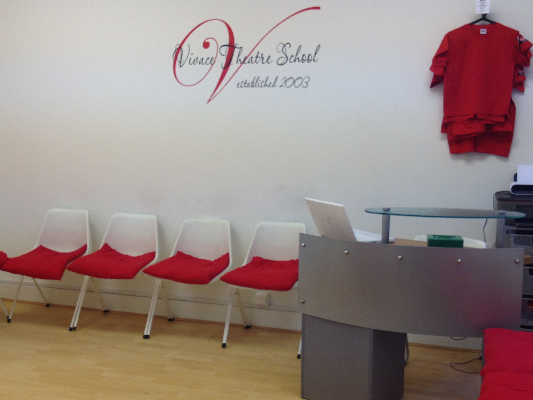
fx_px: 755
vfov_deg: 29.6
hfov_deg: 38.9
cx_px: 249
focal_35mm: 49
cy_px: 230
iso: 50
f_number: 2.4
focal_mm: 4.28
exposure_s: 1/38
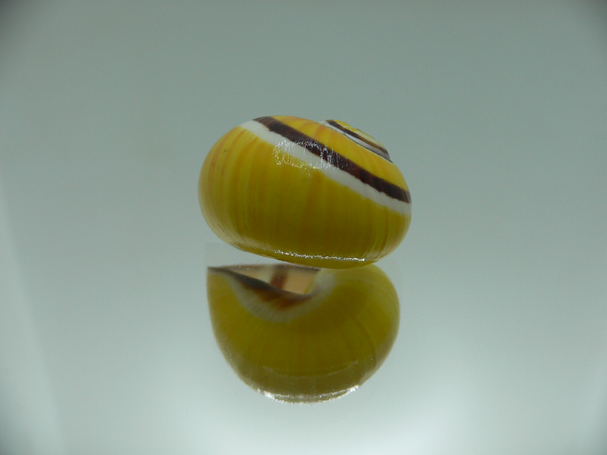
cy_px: 228
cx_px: 304
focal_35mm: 35
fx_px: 614
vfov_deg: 40.7
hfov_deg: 52.6
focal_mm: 4.6
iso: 80
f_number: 2.8
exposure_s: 1/100
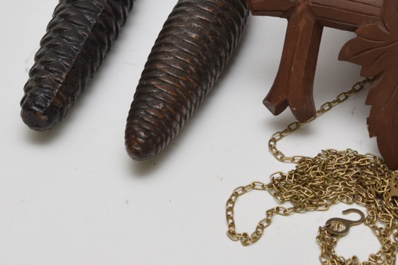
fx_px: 1736
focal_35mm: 157
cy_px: 55
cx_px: 143
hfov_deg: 13.1
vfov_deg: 8.7
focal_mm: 55
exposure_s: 1/100
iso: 800
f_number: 5.6
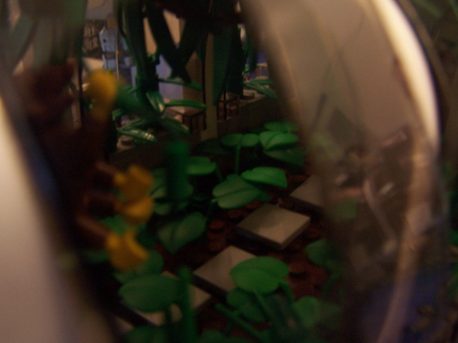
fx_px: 542
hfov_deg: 45.8
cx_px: 231
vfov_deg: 35.1
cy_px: 181
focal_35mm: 41
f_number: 2.8
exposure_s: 1/8
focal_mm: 6.3
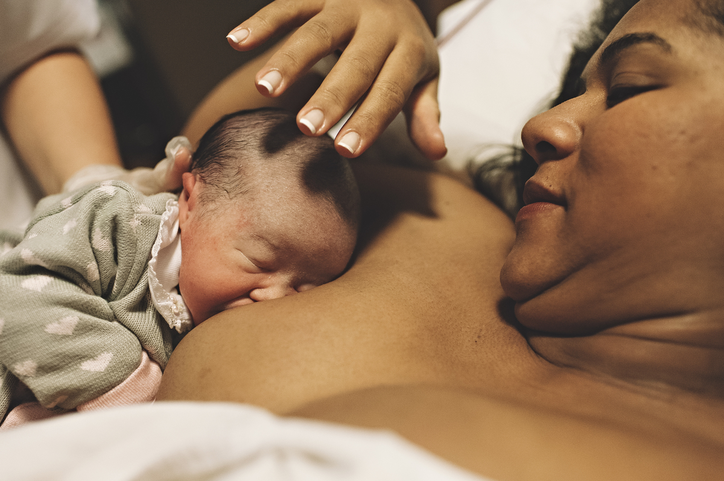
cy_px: 240
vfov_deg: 37.8
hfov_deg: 54.5
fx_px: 703
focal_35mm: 35
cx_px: 362
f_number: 2.5
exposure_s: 1/400
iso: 2500
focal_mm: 35
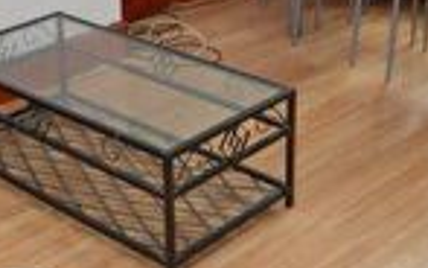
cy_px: 35
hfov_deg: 28.1
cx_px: 262
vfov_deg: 17.6
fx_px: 852
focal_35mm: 73
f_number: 4.8
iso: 400
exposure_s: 1/90
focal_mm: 10
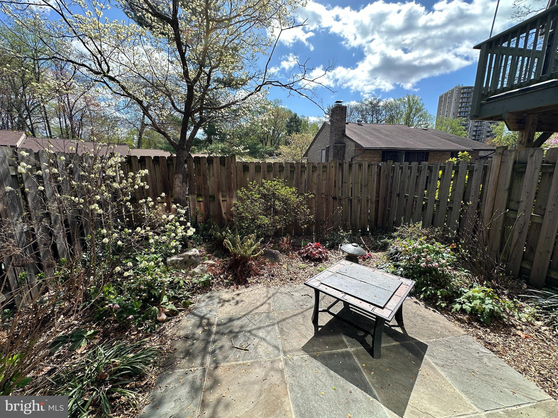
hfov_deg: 102.1
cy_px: 209
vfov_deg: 85.7
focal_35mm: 14
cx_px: 279
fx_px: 226
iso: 40
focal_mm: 2.22
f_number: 2.2
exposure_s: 1/779
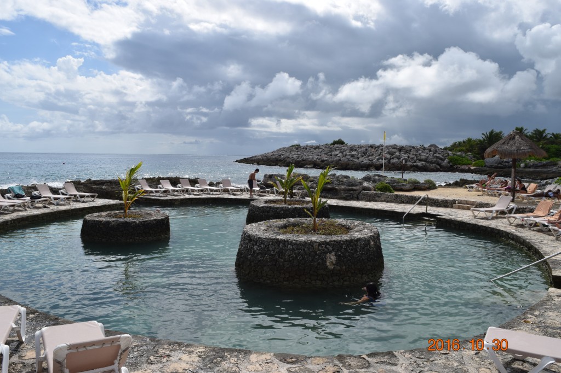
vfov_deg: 47.9
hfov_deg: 67.4
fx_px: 421
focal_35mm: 27
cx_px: 280
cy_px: 186
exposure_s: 1/500
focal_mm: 18
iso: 200
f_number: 11
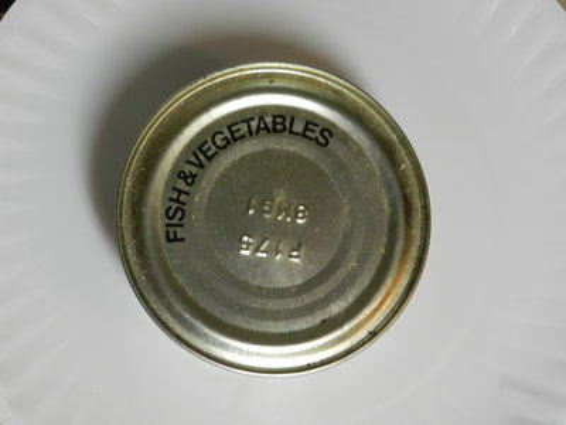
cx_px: 283
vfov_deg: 27.5
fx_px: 867
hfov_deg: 36.2
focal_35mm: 53
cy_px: 212
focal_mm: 9.4
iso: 640
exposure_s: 1/100
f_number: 4.4
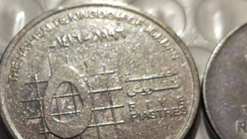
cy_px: 105
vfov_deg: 6.0
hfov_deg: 10.6
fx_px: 1329
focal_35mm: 203
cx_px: 217
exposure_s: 1/199
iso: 160
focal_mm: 8.7
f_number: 1.9
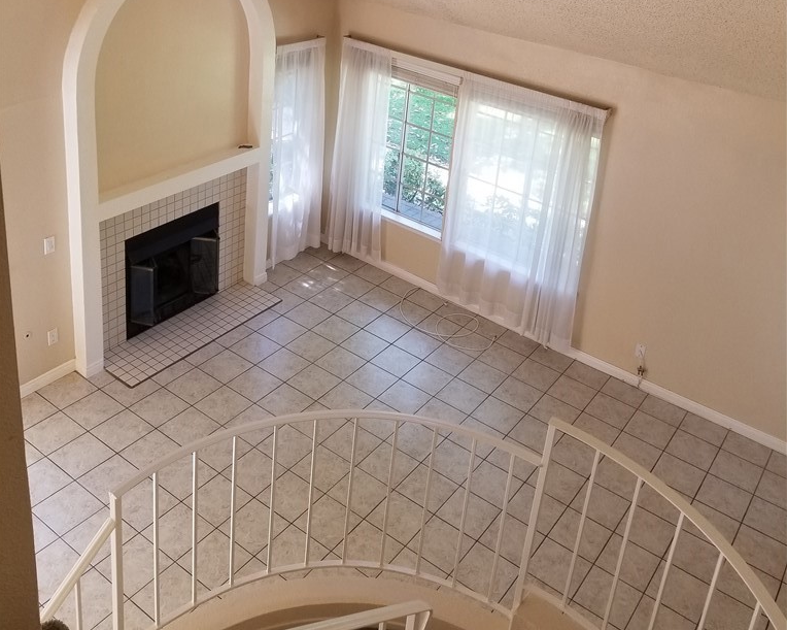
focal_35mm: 34
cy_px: 152
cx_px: 392
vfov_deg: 41.9
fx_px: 792
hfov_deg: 52.8
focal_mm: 4.25
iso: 80
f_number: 1.7
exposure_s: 1/120
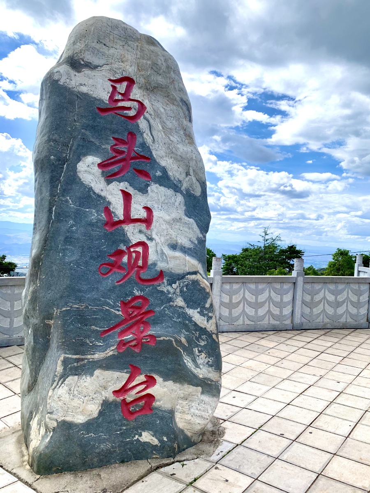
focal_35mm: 26
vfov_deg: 67.3
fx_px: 371
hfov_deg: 53.1
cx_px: 185
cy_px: 246
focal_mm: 4.25
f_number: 1.8
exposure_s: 1/3521
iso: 25
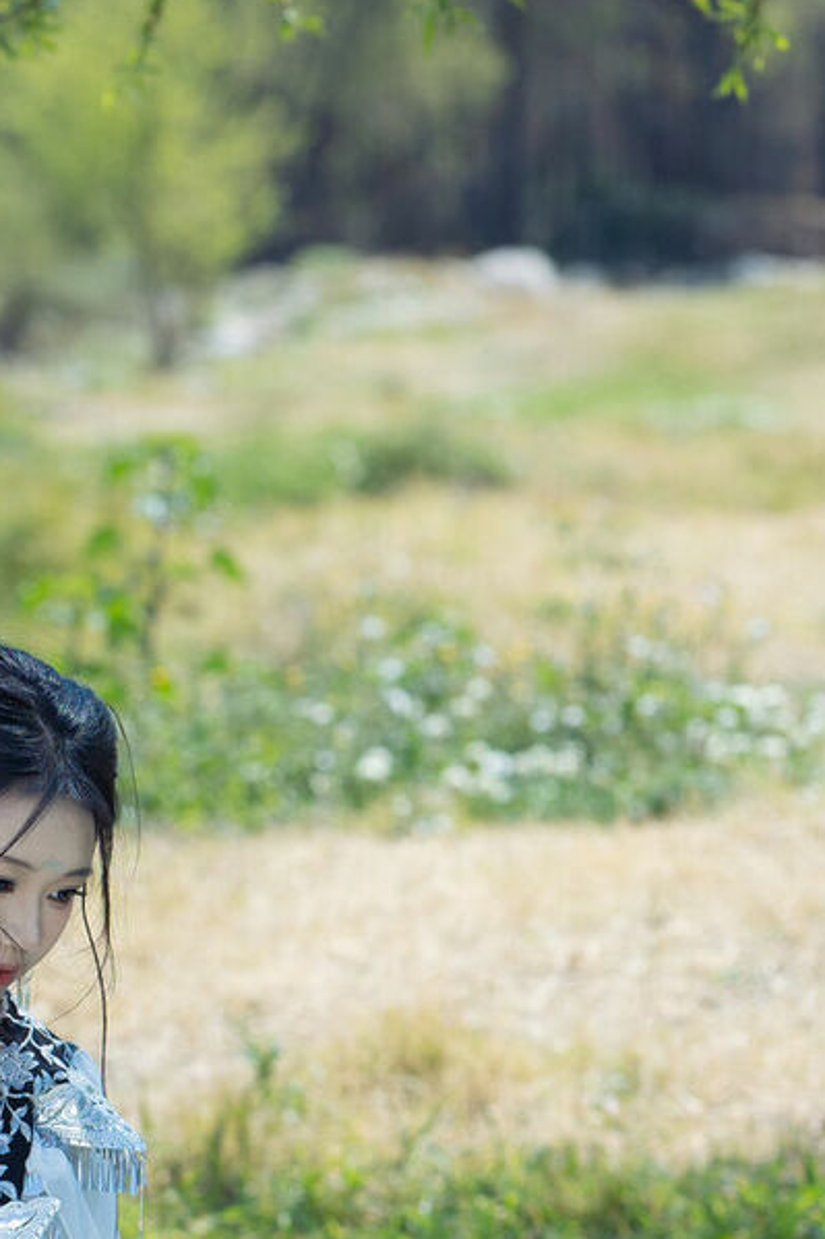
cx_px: 167
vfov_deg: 6.4
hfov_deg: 4.3
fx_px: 11040
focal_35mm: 321
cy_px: 1056
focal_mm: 123
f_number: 5
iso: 100
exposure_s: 1/500
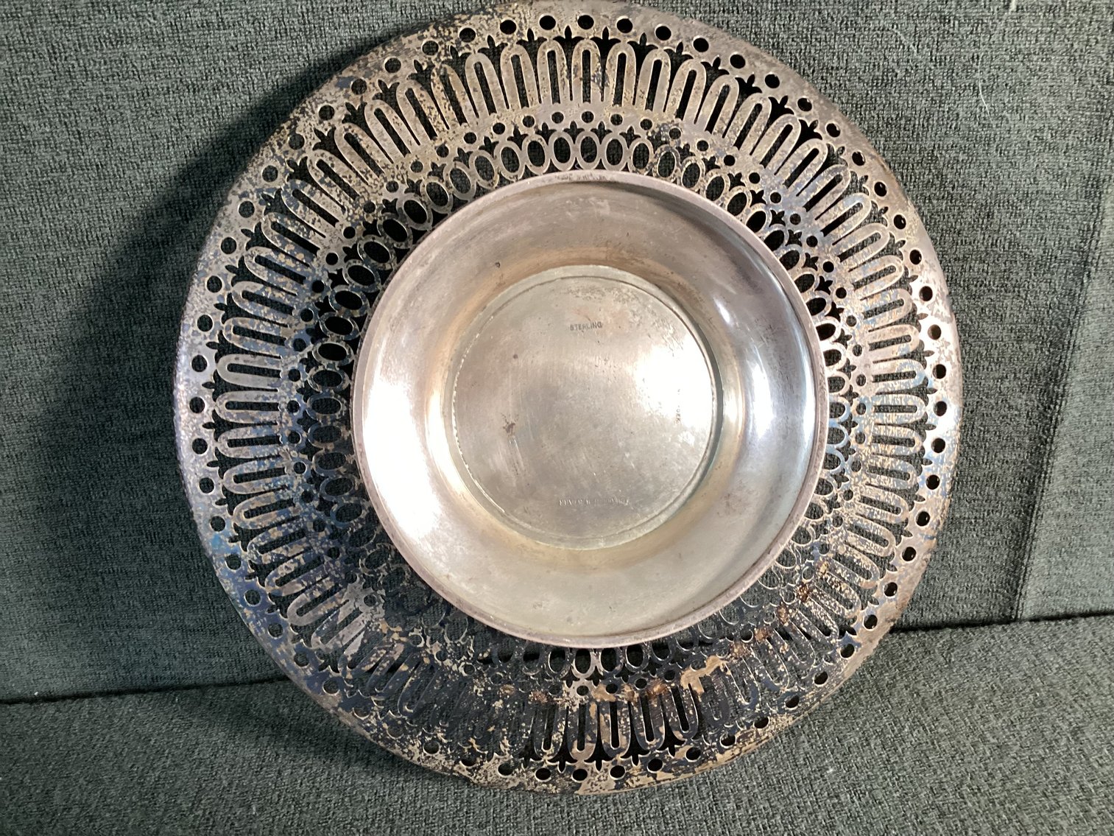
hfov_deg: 58.3
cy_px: 418
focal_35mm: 31
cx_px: 557
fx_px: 998
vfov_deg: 45.4
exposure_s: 1/60
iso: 200
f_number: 2.4
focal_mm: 3.3
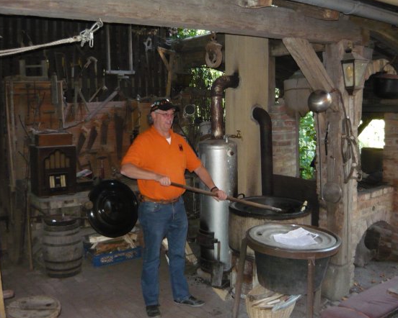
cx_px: 198
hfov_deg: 51.5
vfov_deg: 42.2
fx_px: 412
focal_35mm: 35
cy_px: 157
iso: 400
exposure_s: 1/30
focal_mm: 5.5
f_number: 2.8
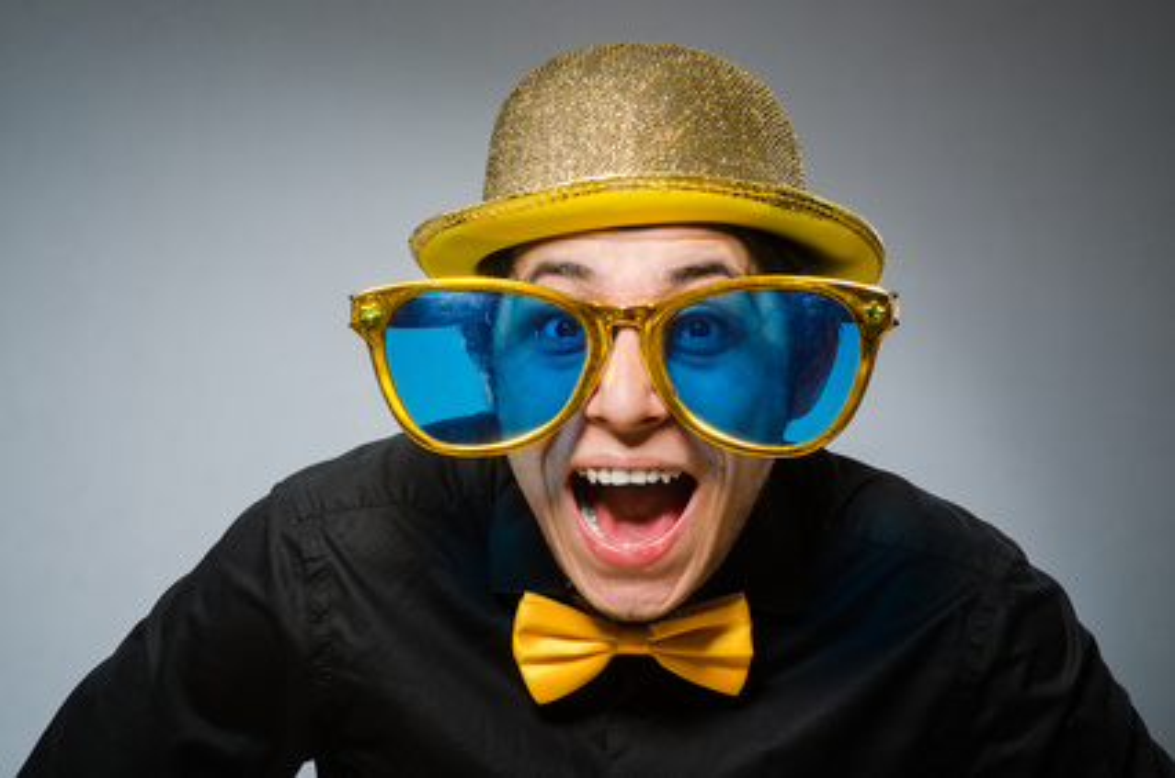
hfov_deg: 16.1
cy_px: 389
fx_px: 4152
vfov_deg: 10.7
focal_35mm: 128
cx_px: 588
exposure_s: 1/200
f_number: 8
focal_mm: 85
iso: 100
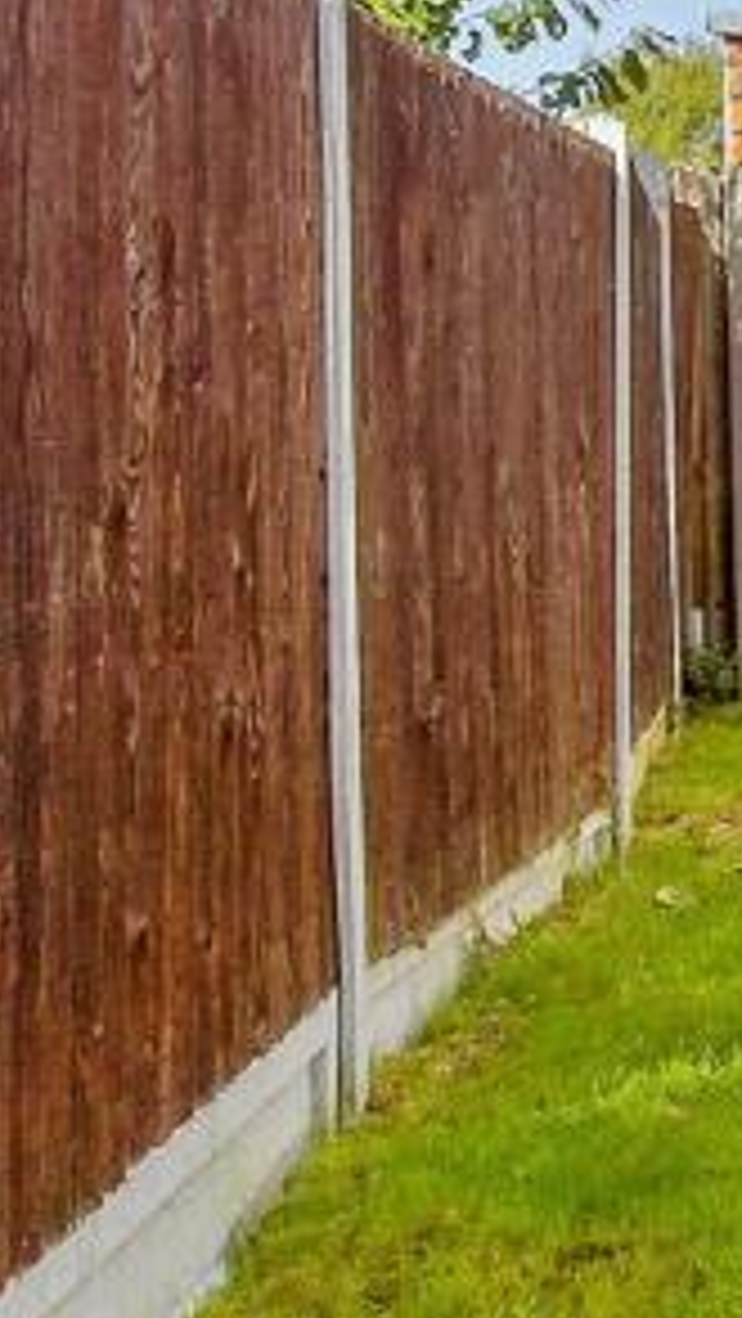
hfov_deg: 12.9
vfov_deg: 37.3
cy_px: 407
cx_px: 2010
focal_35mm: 55
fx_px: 1922
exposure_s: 1/500
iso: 250
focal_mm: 10
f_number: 8
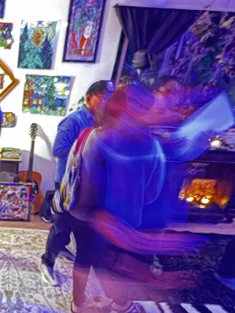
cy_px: 203
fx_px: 335
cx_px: -20
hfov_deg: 33.9
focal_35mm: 37
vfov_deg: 49.4
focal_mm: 2.22
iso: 12500
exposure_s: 1/2
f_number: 2.2
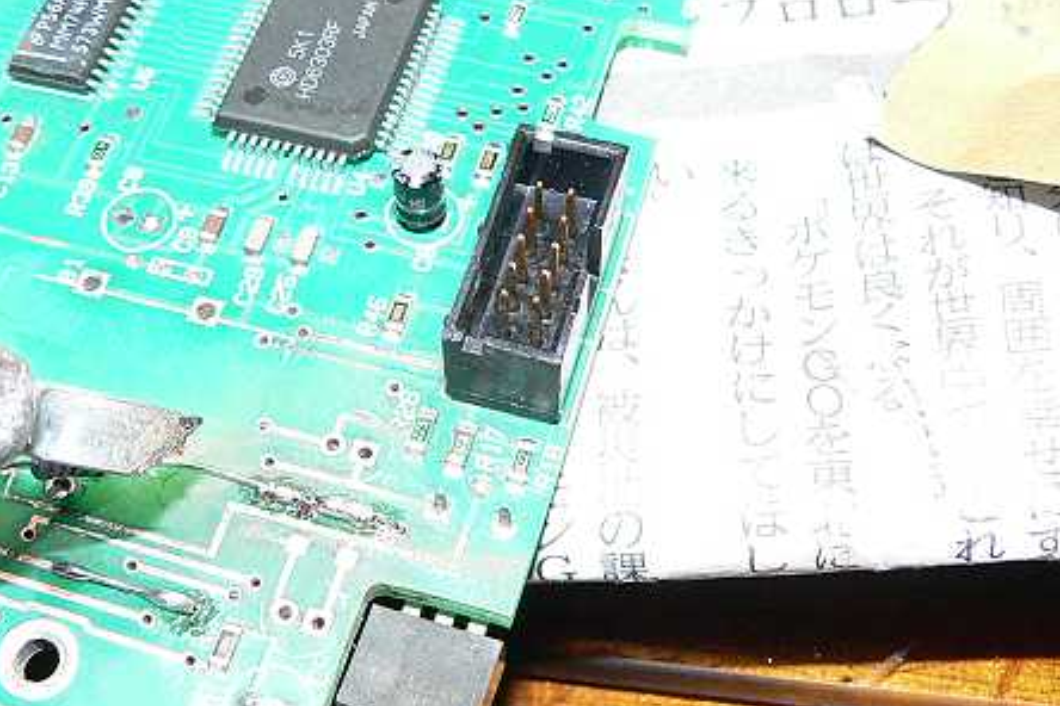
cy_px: 408
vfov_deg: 25.0
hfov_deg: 36.6
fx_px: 1590
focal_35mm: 54
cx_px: 375
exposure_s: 1/100
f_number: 4
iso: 400
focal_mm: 6
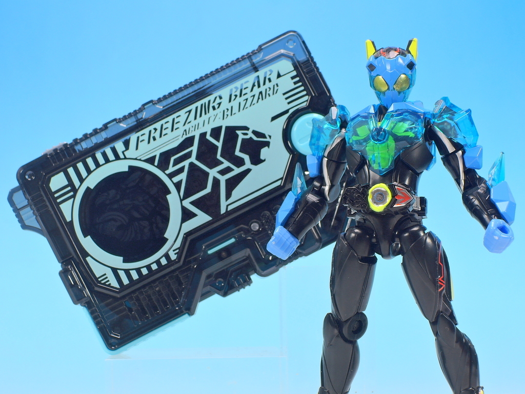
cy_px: 197
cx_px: 262
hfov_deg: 20.7
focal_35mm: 95
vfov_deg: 15.6
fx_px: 1441
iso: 80
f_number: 8
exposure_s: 1.3
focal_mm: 20.2
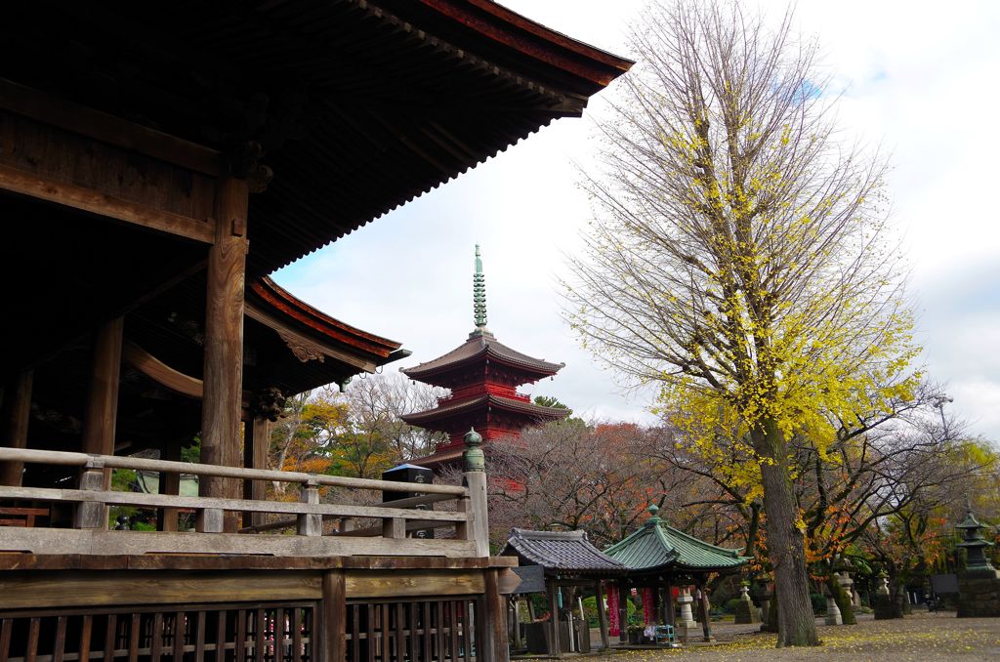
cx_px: 500
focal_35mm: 31
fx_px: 859
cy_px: 331
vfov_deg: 42.1
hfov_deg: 60.4
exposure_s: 1/250
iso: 200
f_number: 5.6
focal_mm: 21
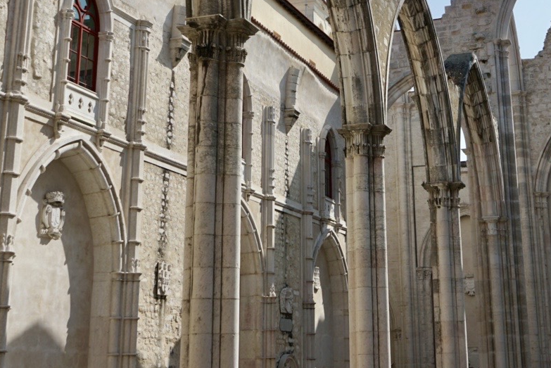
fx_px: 980
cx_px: 324
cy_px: 6
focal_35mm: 64
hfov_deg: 31.3
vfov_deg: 20.6
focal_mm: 31
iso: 100
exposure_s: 1/400
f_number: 9
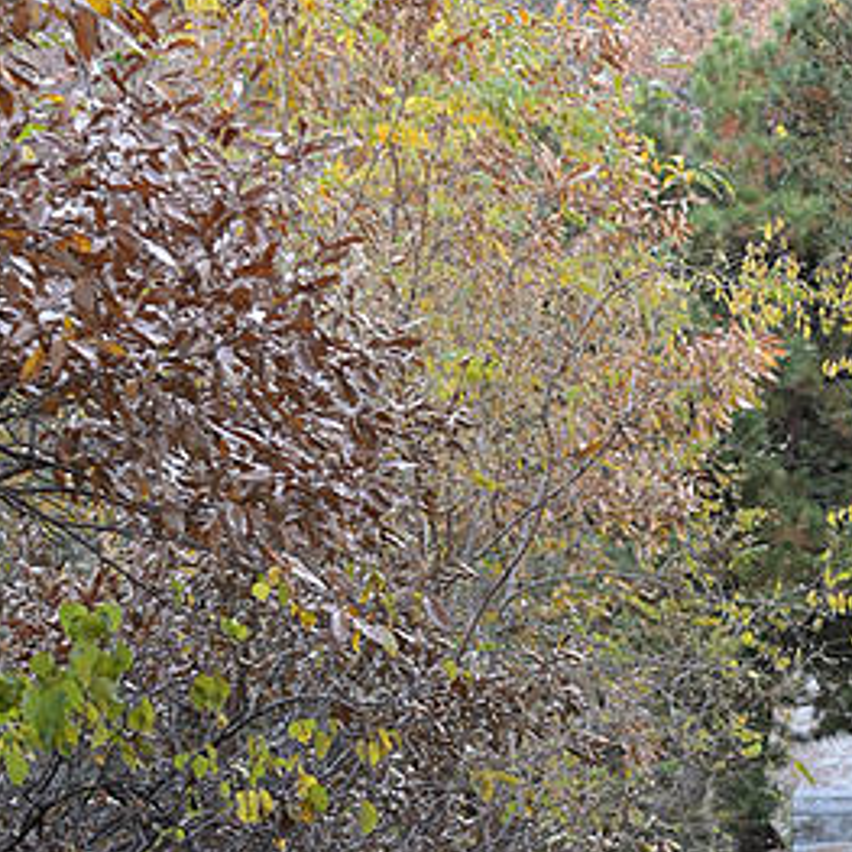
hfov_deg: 12.2
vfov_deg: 12.2
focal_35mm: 142
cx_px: 719
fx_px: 3954
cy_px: 755
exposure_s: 1/60
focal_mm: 55
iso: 250
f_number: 4
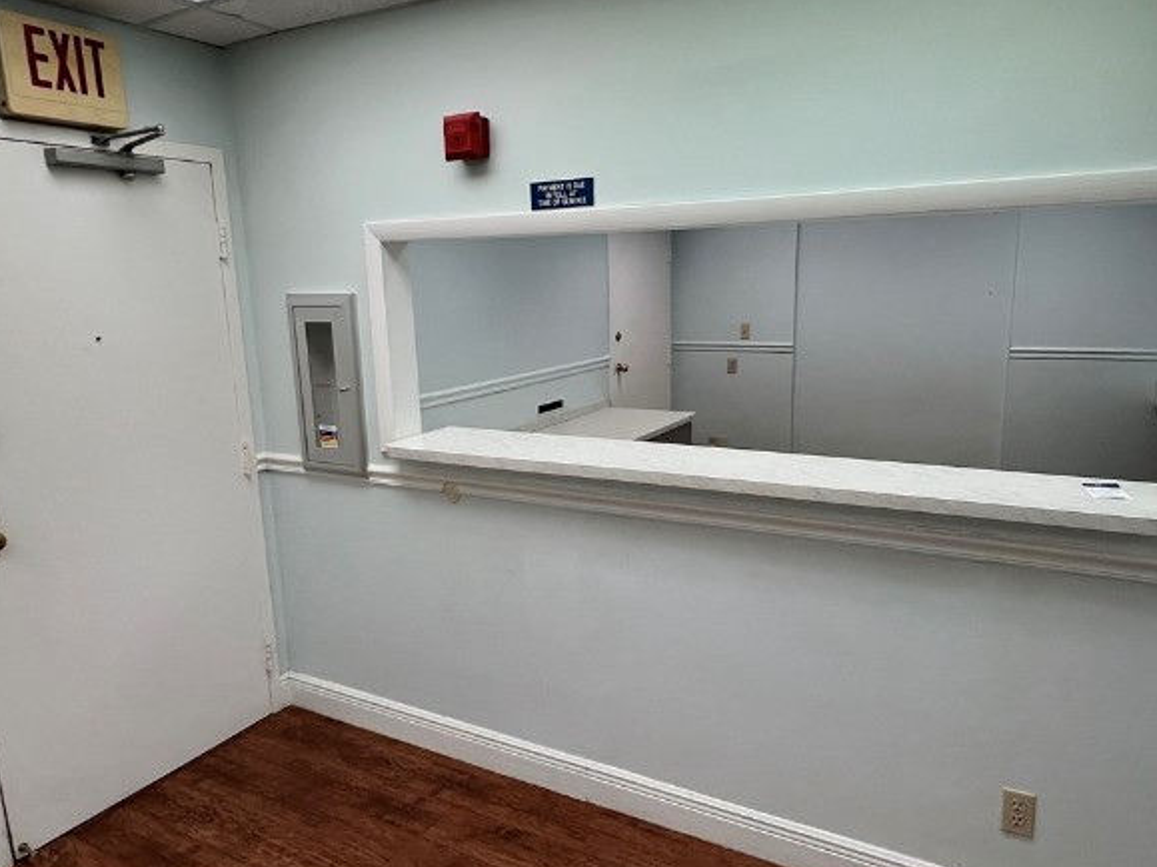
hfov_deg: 73.9
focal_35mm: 23
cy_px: 441
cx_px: 583
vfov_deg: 58.9
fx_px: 769
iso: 64
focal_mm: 1.57
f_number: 1.8
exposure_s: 1/120
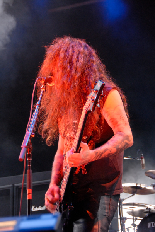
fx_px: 629
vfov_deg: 20.9
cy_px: 116
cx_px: 78
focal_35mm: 98
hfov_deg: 14.1
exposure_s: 1/80
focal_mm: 65
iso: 1000
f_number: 5
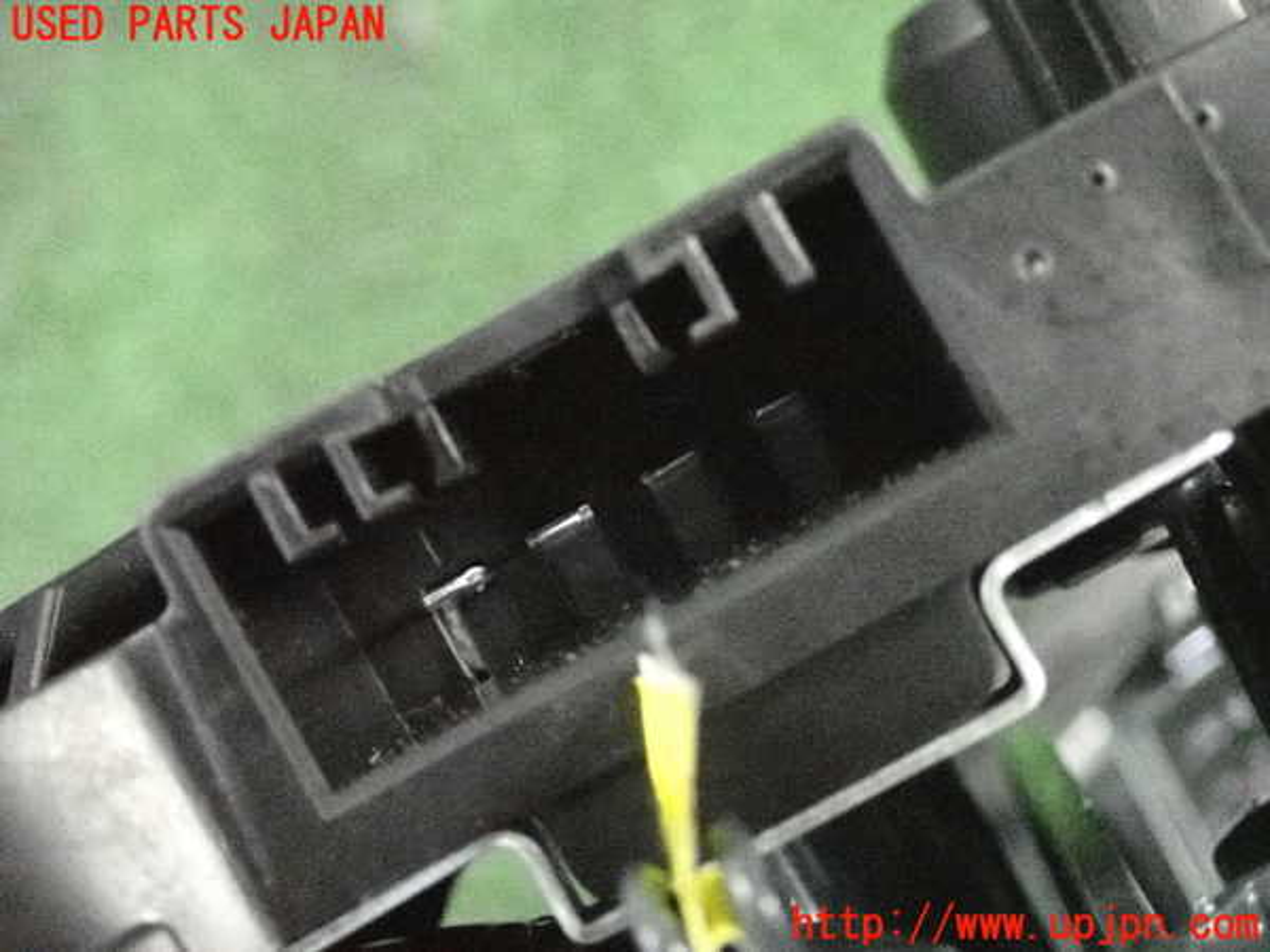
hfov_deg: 27.4
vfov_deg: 20.7
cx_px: 635
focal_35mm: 71
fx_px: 2605
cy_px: 476
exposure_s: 1/60
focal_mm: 12.73
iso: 12800
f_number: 3.9
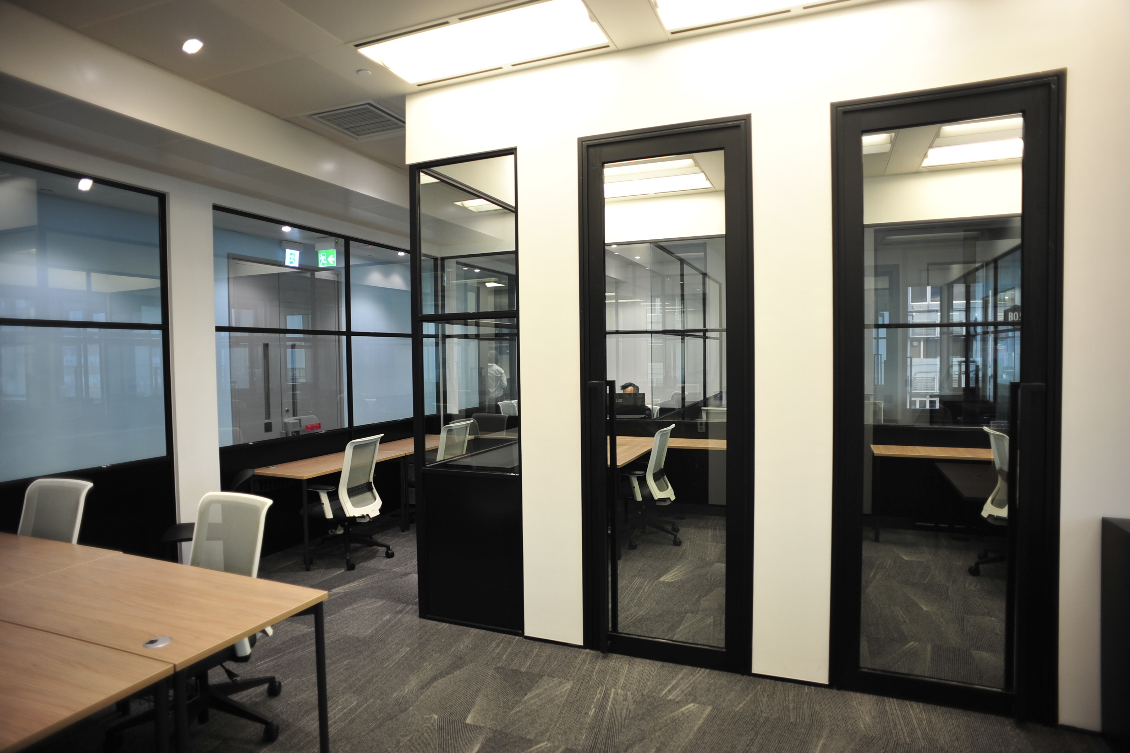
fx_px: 627
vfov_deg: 61.9
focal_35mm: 20
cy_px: 376
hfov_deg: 84.0
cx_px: 565
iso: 320
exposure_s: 1/60
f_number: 3.2
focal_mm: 20
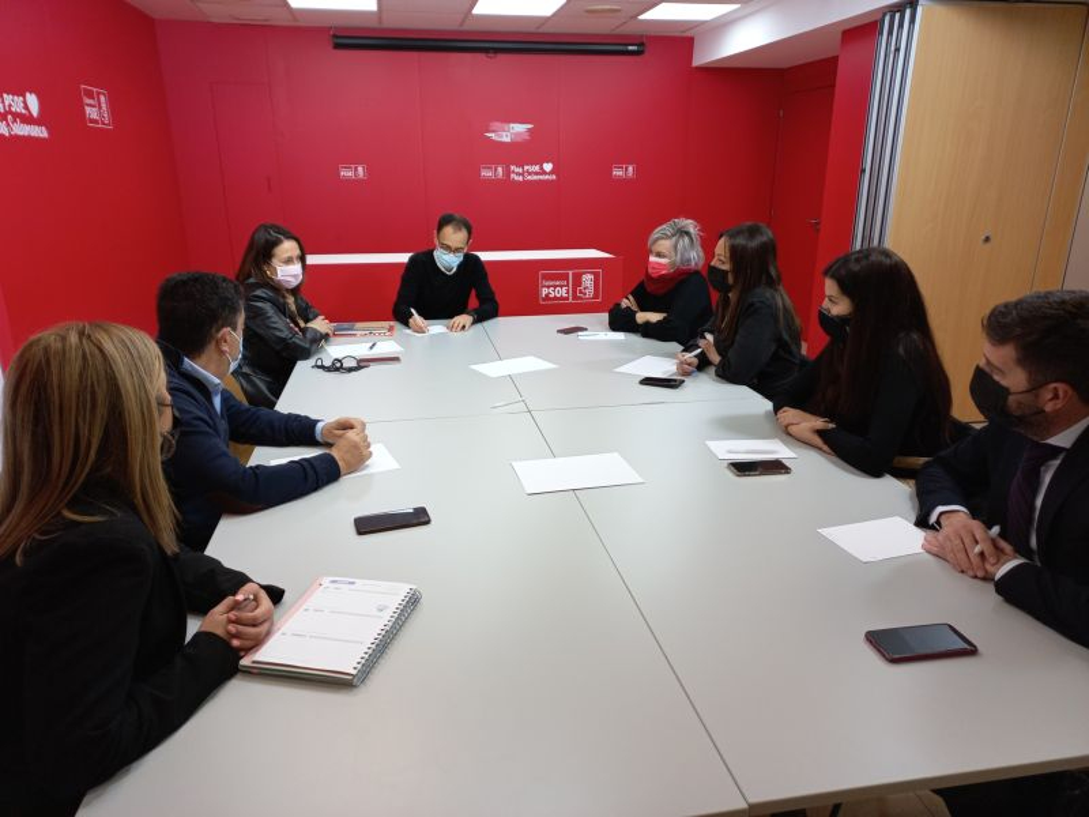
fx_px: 786
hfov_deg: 69.4
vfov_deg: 54.9
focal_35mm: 25
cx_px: 544
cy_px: 408
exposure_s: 1/50
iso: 50
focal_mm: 4.6
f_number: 1.8
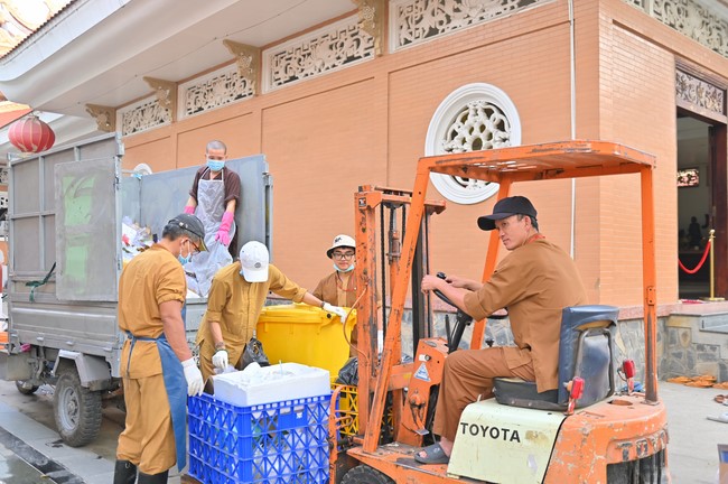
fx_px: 646
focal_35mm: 32
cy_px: 242
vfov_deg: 41.0
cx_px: 364
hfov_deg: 58.8
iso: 200
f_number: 3.2
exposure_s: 1/250
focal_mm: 32
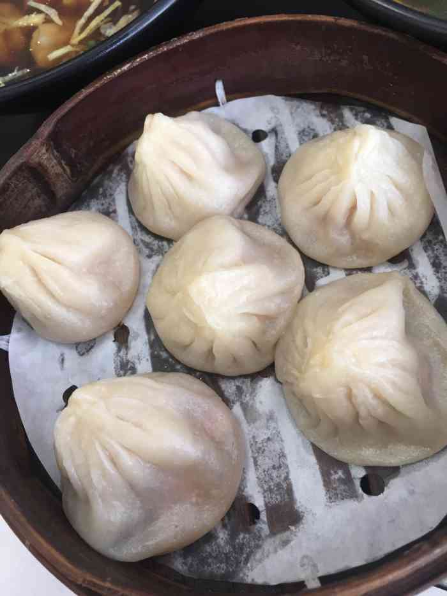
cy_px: 298
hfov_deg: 48.2
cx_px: 224
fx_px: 499
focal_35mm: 29
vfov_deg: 61.7
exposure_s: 1/33
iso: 50
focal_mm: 4.15
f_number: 2.2
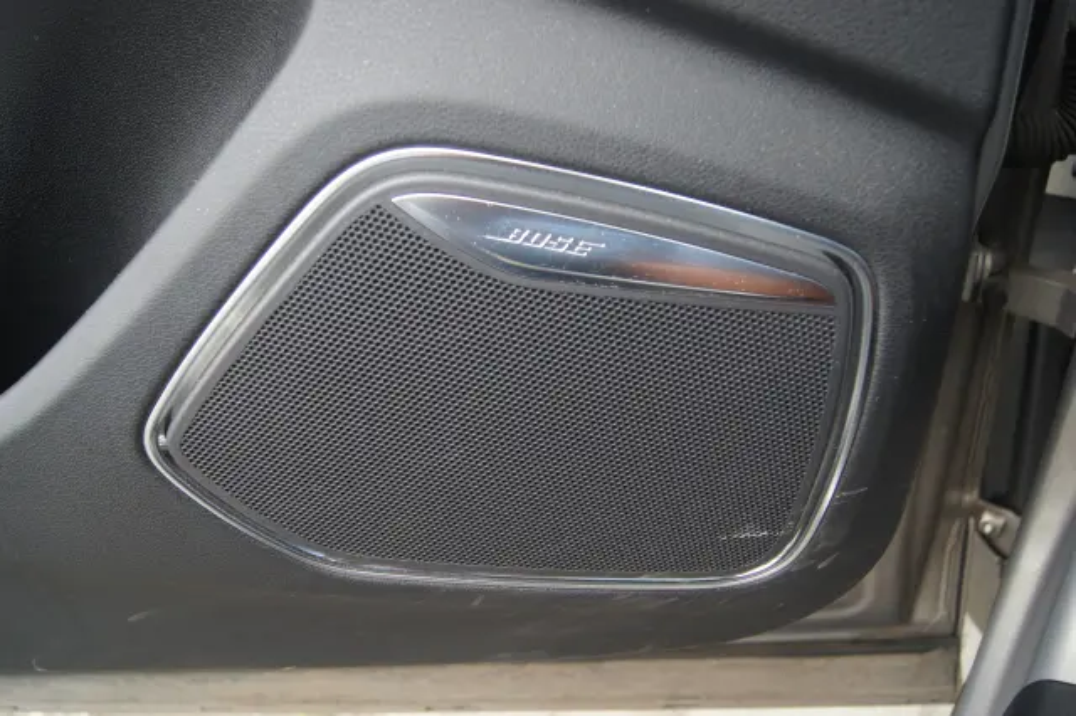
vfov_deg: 39.9
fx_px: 986
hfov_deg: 57.2
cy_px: 358
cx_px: 538
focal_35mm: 33
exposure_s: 1/40
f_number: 4
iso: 160
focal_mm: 22
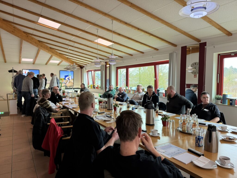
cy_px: 89
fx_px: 164
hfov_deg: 71.6
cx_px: 118
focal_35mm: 24
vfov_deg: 56.8
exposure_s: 1/50
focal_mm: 6.76
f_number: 1.78
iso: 125
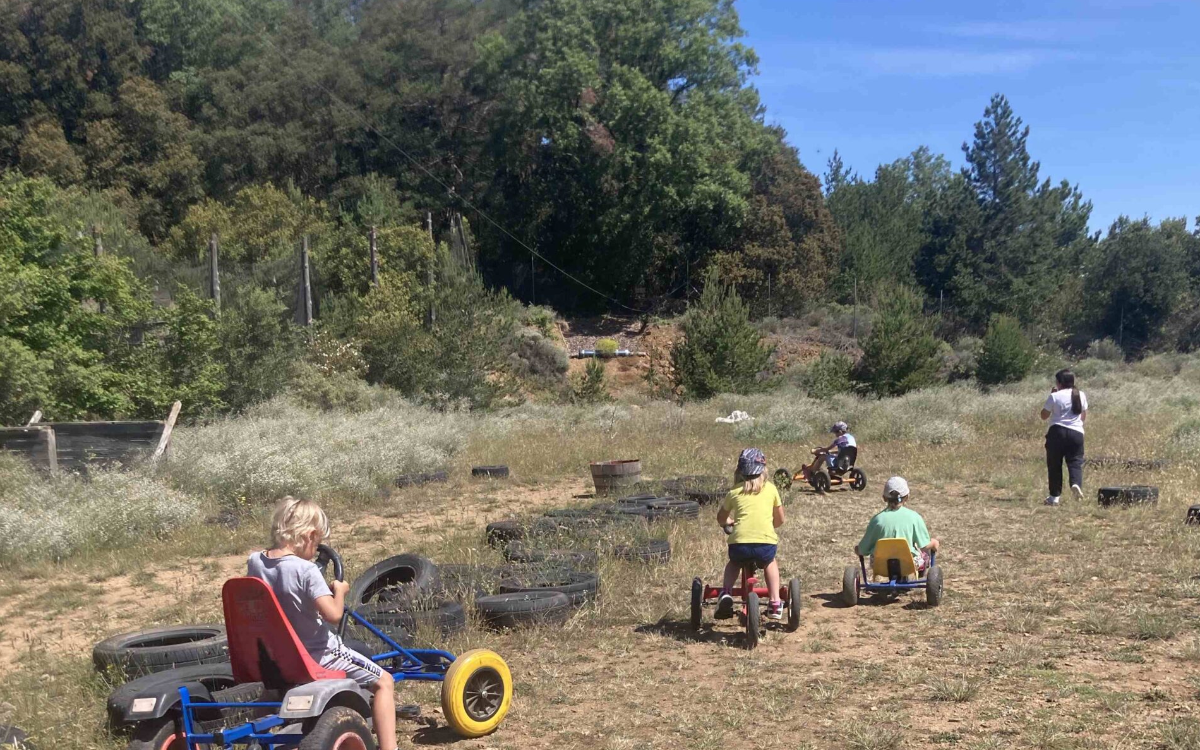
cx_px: 605
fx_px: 1308
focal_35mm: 40
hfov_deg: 49.3
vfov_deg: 30.4
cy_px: 689
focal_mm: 3.99
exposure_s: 1/1656
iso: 20
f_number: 1.8
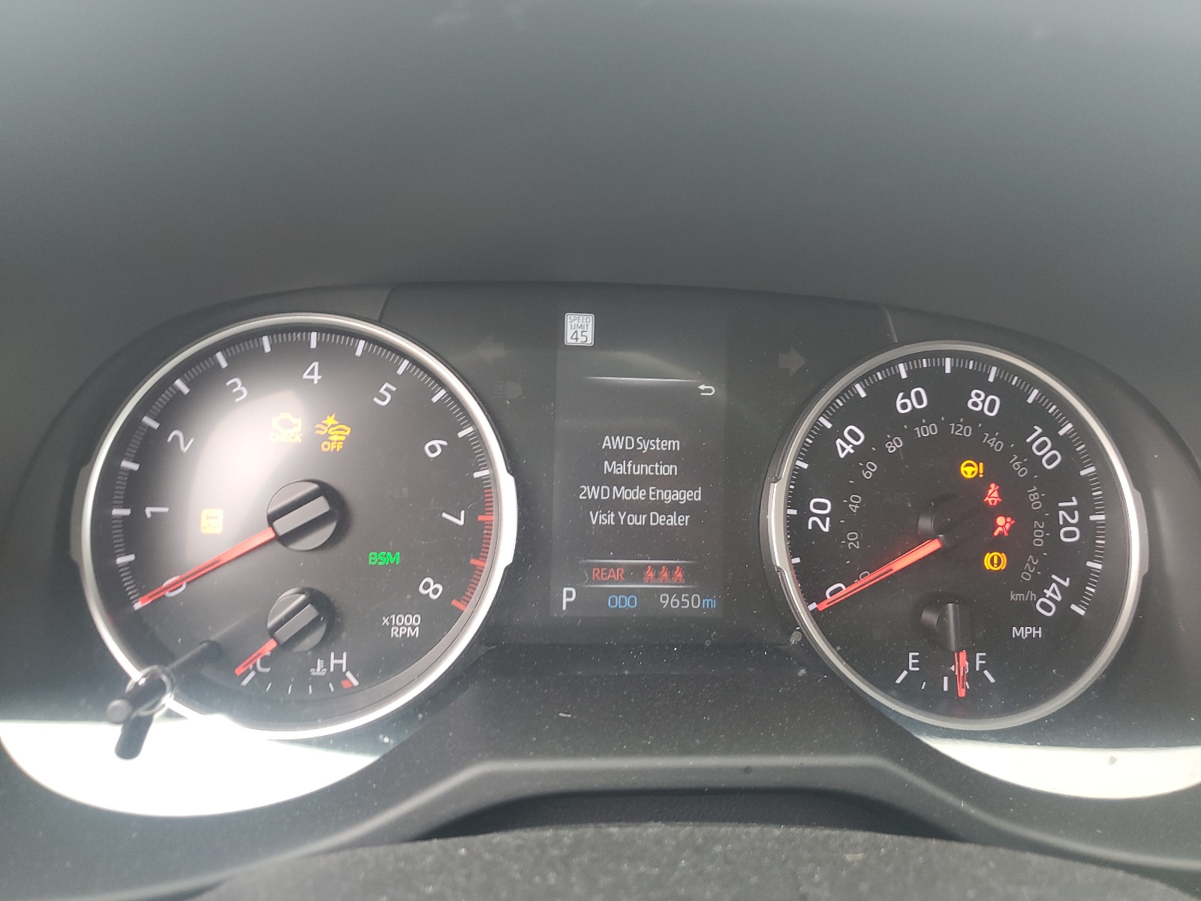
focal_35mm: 26
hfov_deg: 67.3
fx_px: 902
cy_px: 450
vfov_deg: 53.1
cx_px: 600
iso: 64
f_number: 1.5
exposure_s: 1/60.2
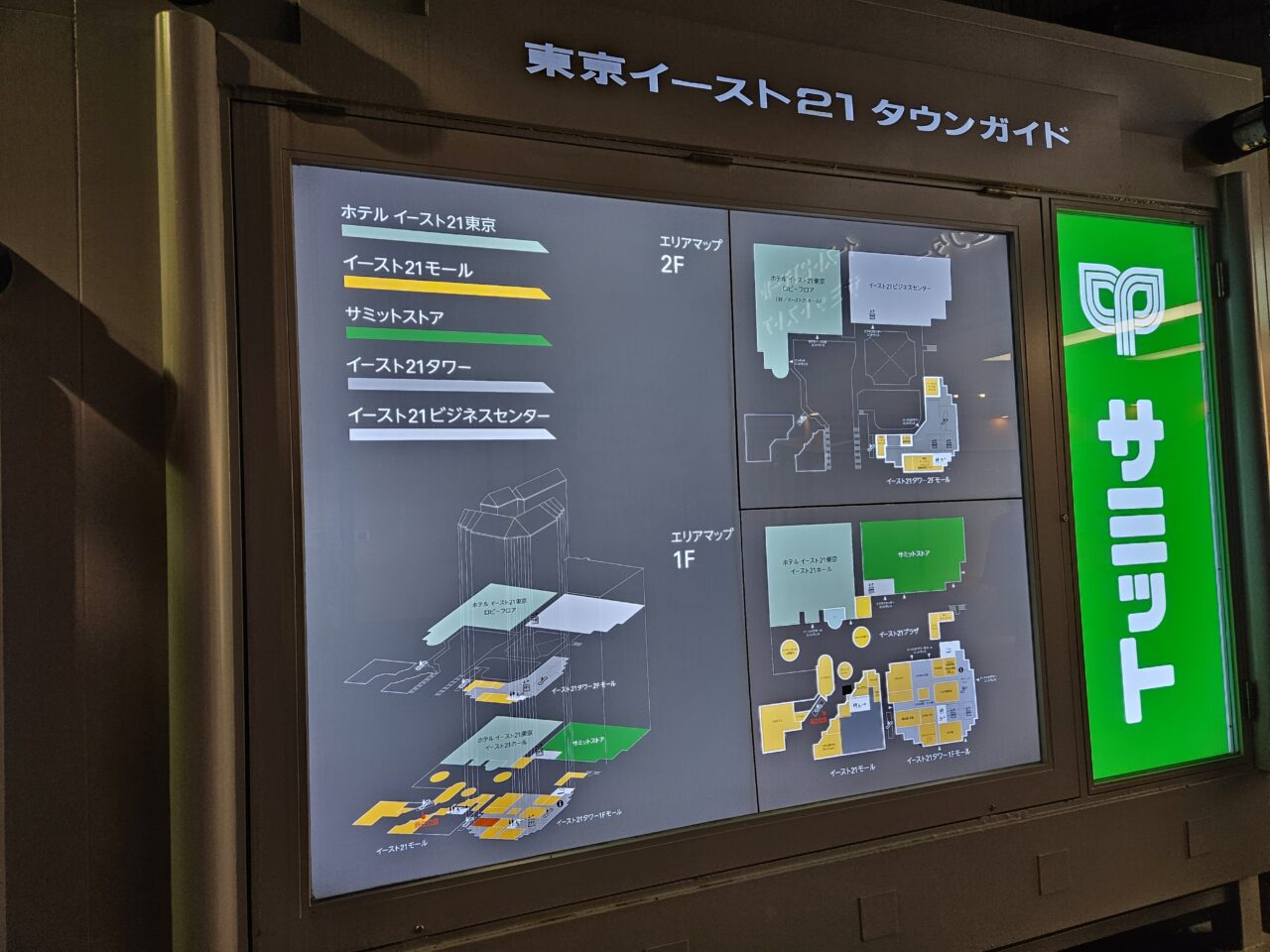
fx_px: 844
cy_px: 476
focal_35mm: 23
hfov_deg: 73.9
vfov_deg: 58.9
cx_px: 635
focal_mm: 5.4
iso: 200
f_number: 1.8
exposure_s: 1/100
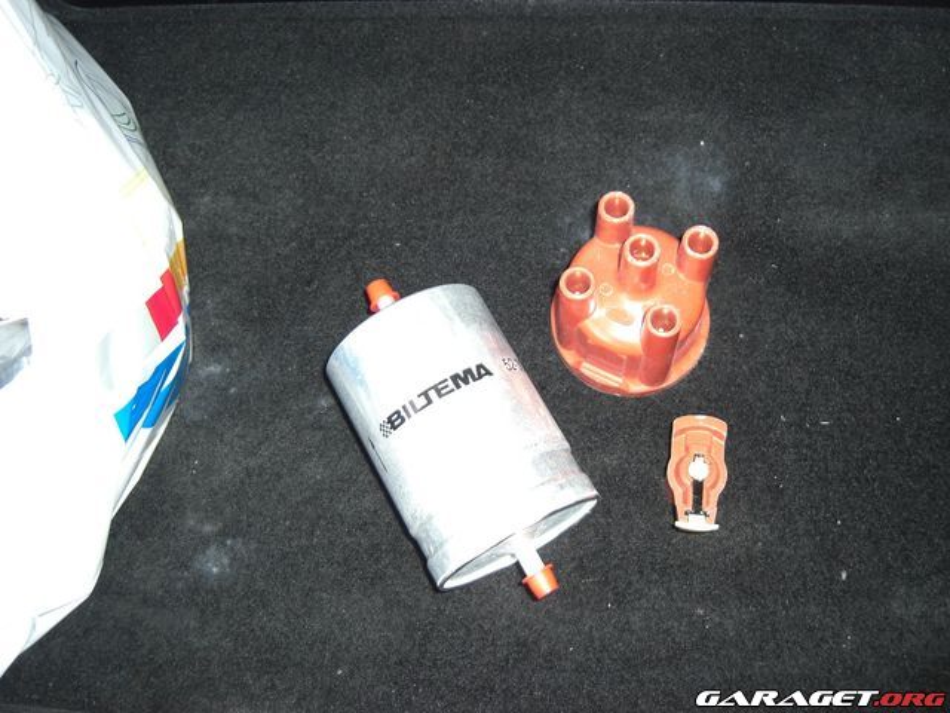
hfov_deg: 49.0
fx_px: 1043
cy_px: 356
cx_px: 475
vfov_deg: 37.7
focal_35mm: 38
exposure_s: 1/30
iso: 100
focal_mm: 7.9
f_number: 2.8
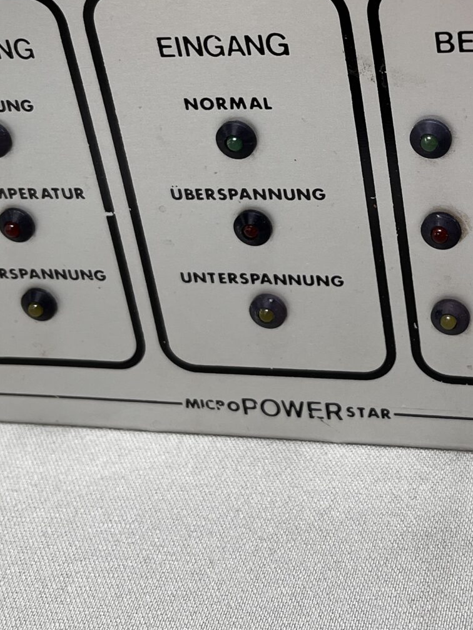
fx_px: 1202
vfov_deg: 28.8
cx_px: 410
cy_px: 134
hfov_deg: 21.8
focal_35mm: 66
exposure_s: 1/100
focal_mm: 5.1
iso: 50
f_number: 1.6
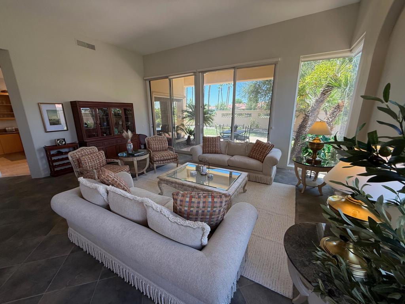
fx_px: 164
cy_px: 152
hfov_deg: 102.1
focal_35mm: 14
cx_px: 202
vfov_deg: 85.7
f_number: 2.2
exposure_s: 1/120
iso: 100
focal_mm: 2.22
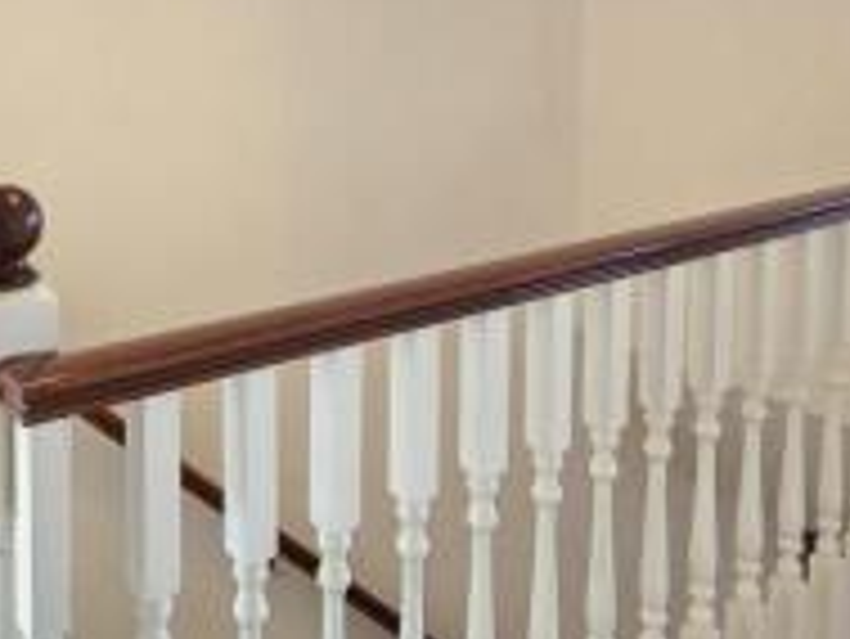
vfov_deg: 34.1
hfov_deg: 44.7
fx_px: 983
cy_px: 65
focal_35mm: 40
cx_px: 182
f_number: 2.2
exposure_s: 1/50
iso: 200
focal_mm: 2.2
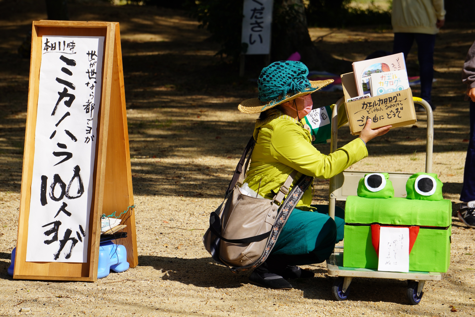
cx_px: 238
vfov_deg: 7.3
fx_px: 2495
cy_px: 158
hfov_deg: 10.9
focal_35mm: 189
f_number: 8
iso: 100
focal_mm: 126
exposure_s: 1/250
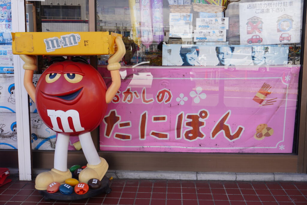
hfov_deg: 46.4
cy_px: 102
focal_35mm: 42
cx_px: 154
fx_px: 358
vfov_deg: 31.9
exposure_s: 1/100
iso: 100
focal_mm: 28
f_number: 6.3
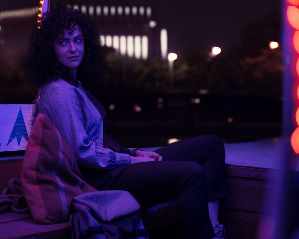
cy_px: 120
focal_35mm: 95
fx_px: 841
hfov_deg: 20.2
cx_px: 127
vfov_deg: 16.2
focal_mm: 56
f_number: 1.2
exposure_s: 1/400
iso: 500
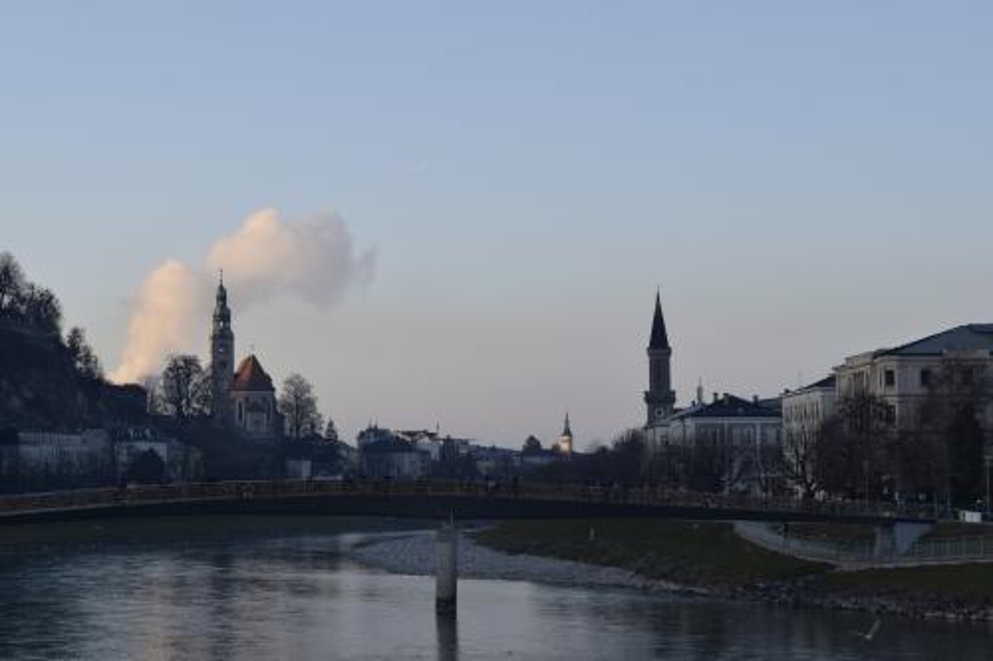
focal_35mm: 82
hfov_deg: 24.6
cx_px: 496
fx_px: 2275
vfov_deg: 16.5
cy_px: 330
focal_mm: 55
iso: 100
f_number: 14
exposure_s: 1/50
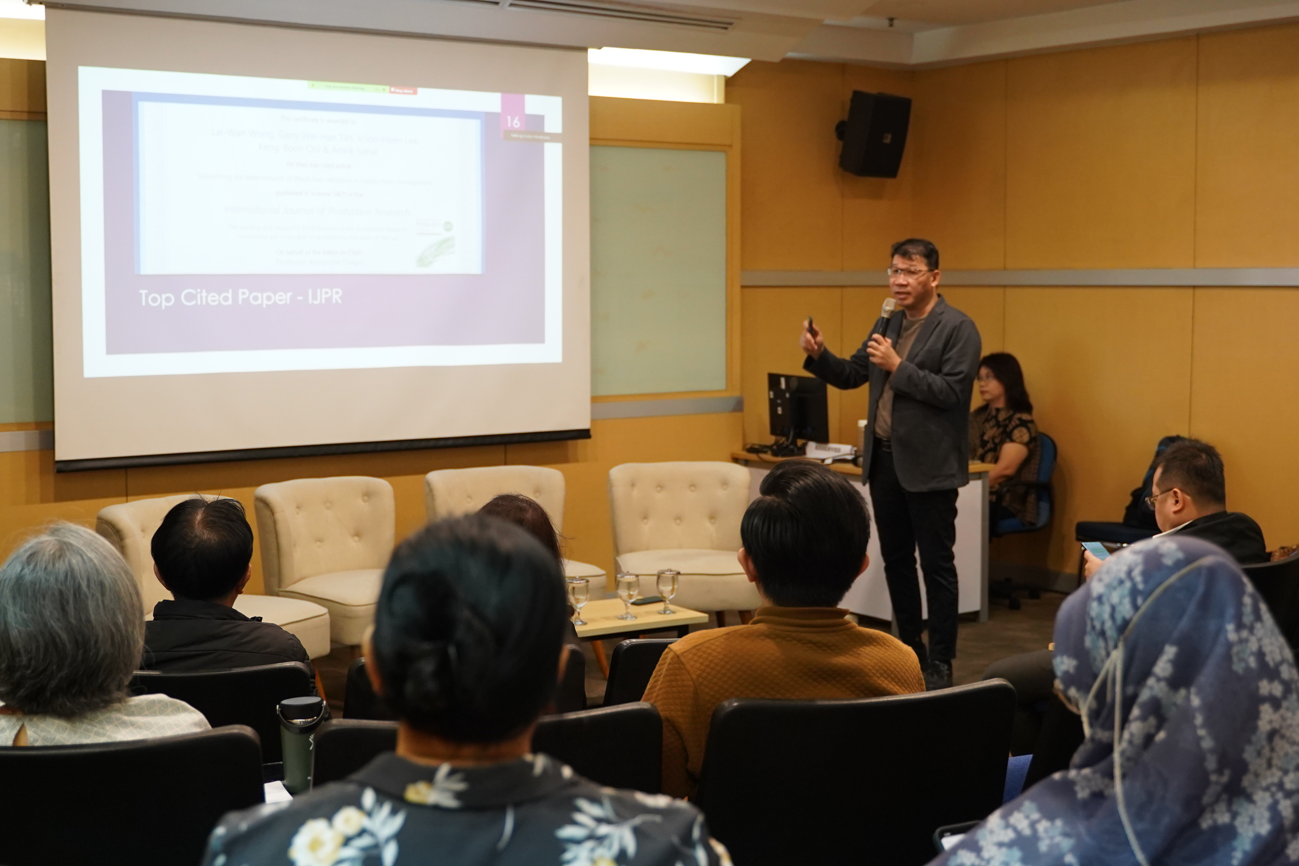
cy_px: 433
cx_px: 650
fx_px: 1768
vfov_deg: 27.5
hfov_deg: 40.3
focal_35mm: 49
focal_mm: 33
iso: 2000
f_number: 2.8
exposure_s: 1/160
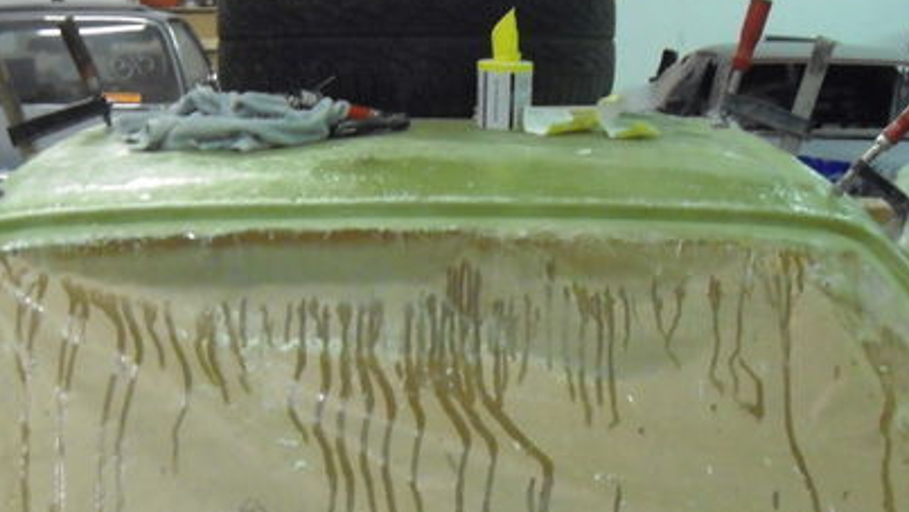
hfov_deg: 32.8
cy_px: 474
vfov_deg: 18.5
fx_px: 1543
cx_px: 429
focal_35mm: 64
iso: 800
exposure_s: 1/30
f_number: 2.7
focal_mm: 6.2
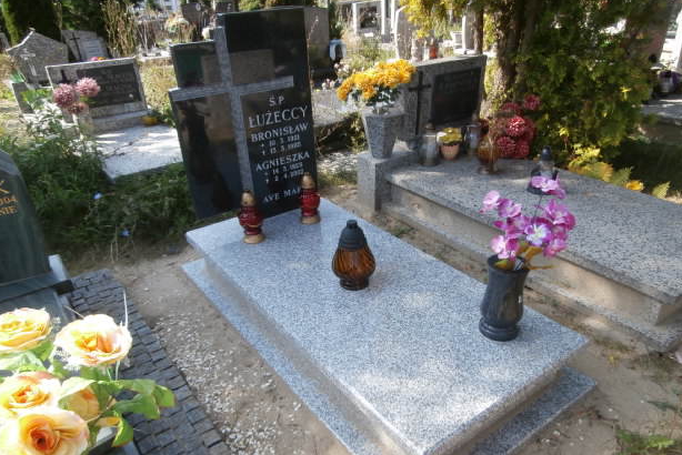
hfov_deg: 69.4
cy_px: 261
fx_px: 493
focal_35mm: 26
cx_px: 347
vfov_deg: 49.4
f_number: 3
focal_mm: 4.2
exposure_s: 1/320
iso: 100
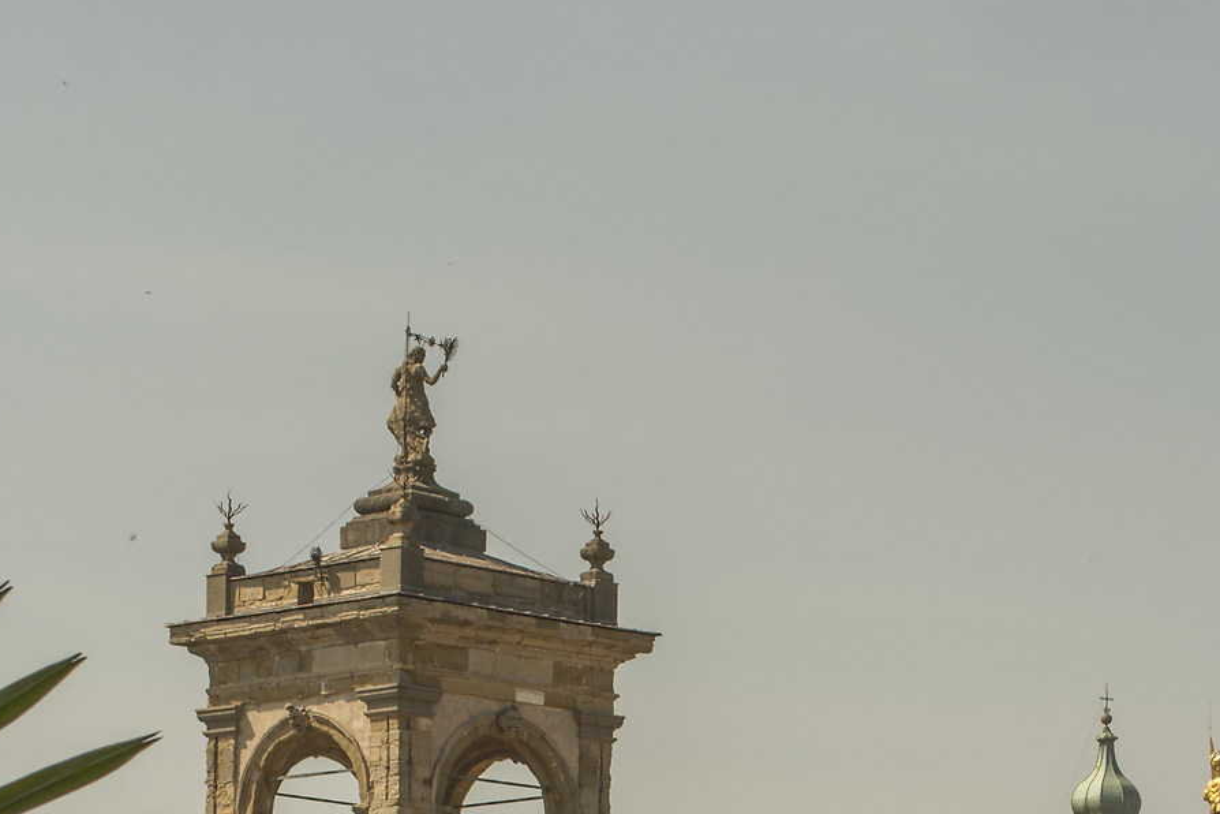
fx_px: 4914
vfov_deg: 9.3
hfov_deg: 14.1
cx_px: 961
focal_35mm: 145
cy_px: 1054
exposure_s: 1/250
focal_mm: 36
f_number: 9
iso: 100
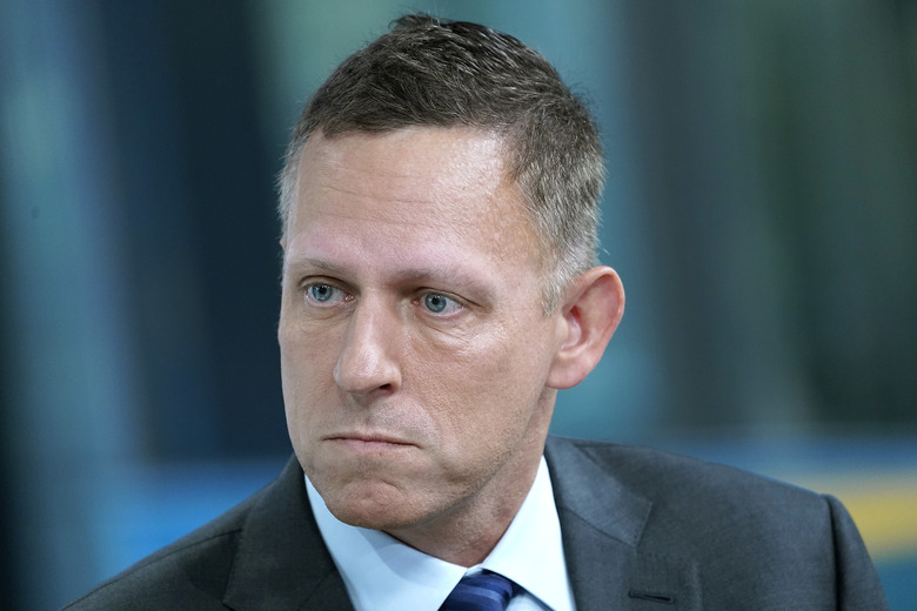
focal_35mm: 400
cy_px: 306
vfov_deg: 3.4
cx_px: 458
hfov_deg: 5.2
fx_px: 10188
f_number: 5.6
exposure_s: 1/160
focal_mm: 400
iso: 4000
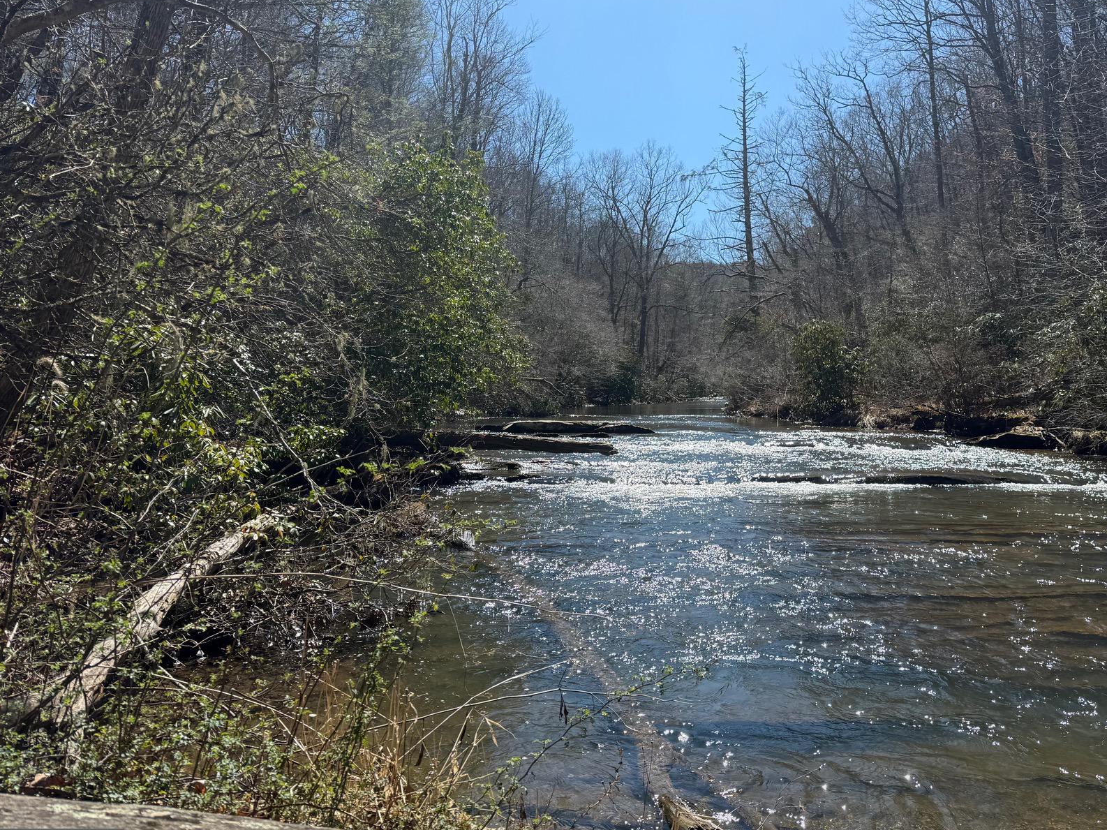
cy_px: 350
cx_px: 664
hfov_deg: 57.9
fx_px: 991
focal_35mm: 31
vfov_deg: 45.3
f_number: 1.78
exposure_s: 1/3584
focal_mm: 6.76
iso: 80
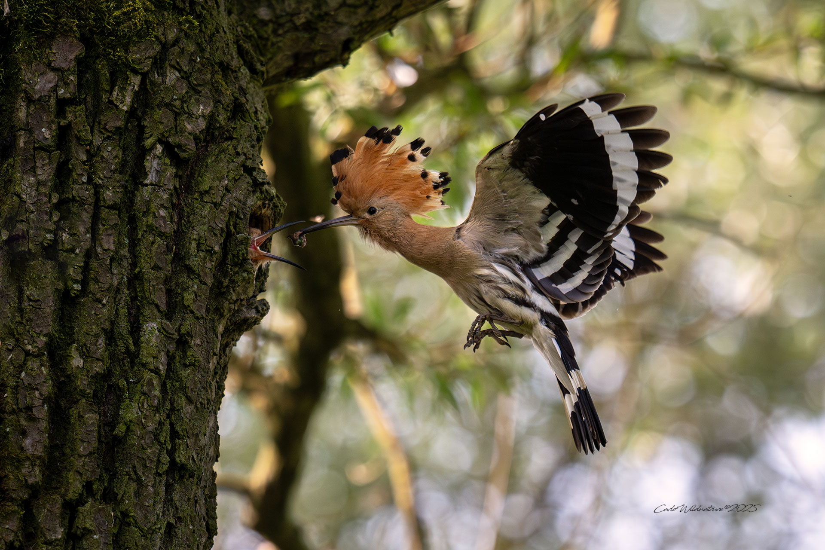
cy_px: 275
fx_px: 6645
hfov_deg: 7.1
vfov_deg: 4.7
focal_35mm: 290
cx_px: 412
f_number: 6
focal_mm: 290
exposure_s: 1/2500
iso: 1250
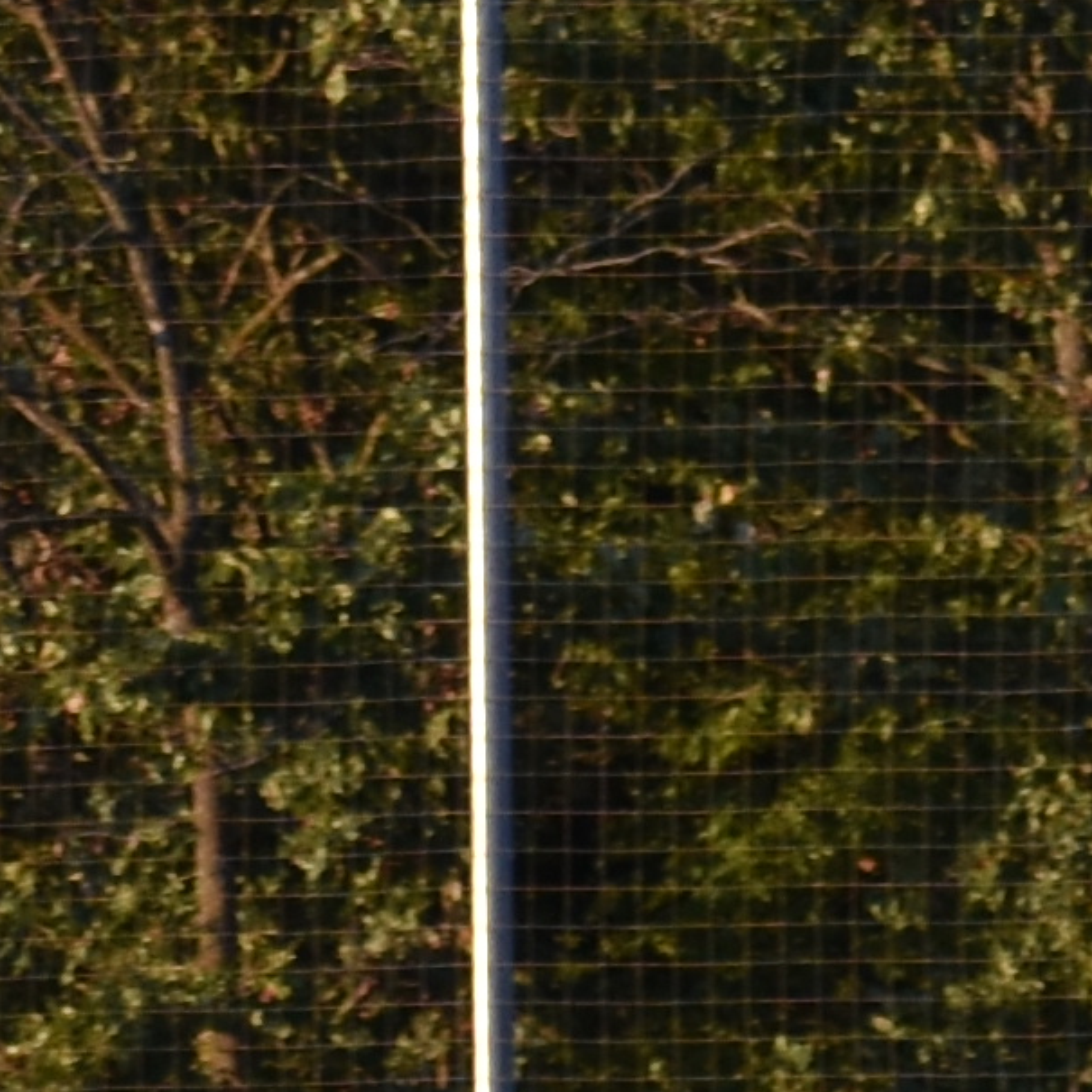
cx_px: 4025
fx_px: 44220
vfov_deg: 1.4
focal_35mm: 1239
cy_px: 552
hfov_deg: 1.4
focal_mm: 98
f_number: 5.6
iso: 280
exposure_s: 1/500
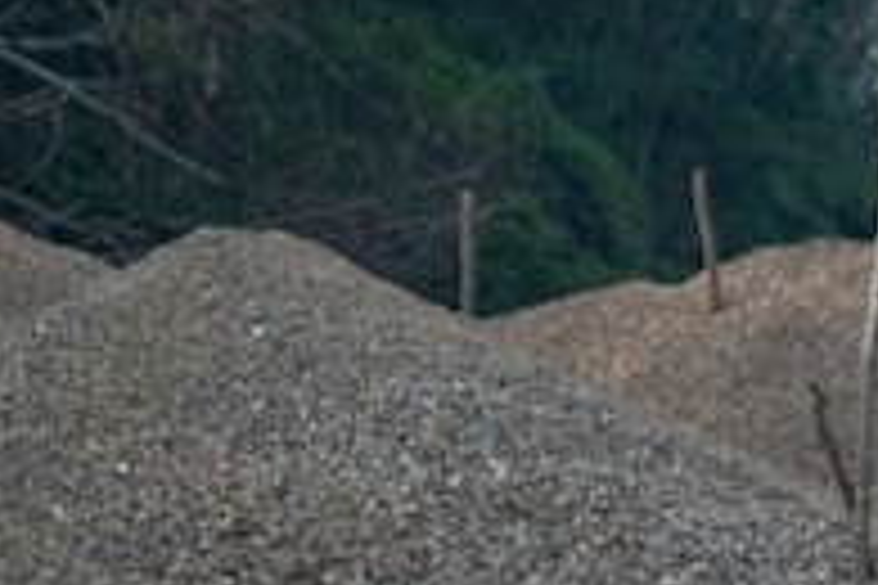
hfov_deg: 1.6
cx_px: 2805
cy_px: 284
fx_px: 31971
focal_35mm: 1311
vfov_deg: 1.0
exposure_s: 1/2500
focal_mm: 200
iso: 400
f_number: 5.6
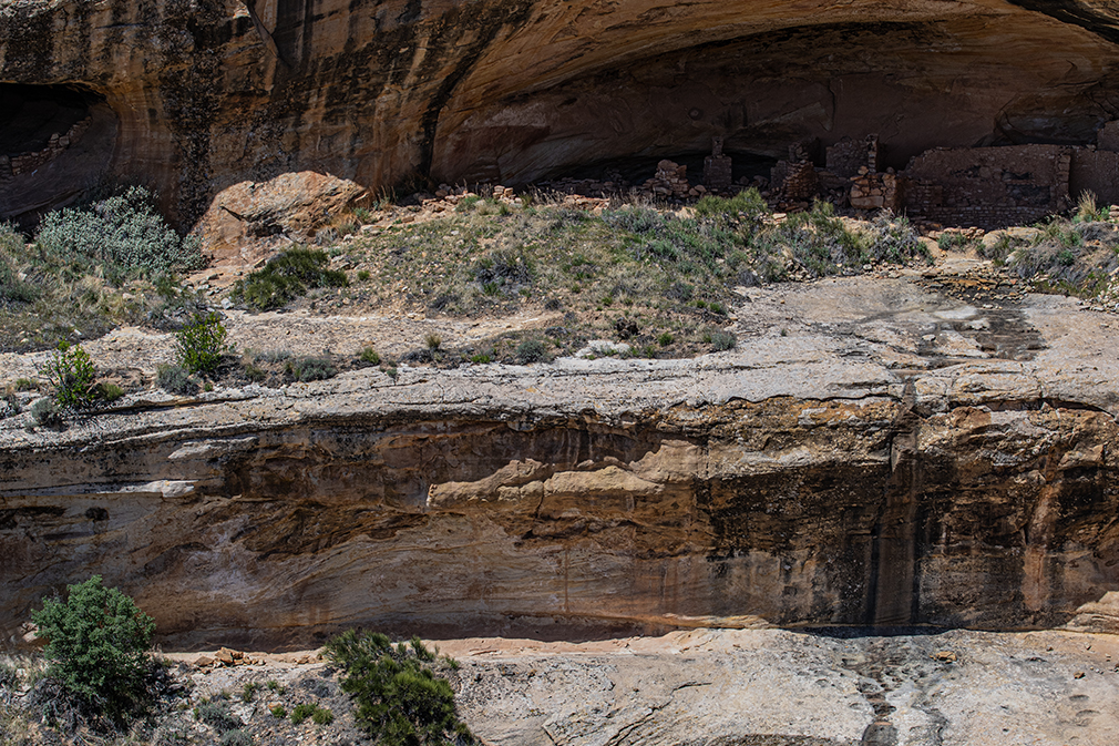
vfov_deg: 13.2
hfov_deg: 19.6
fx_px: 3232
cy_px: 413
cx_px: 596
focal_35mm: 104
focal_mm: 70
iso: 100
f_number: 7.1
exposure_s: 1/200
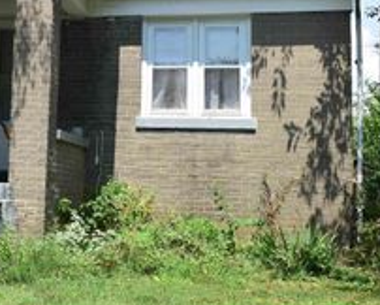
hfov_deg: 22.3
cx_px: -47
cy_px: 69
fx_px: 902
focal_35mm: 80
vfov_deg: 19.0
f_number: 11
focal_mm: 23
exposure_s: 1/400
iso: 400
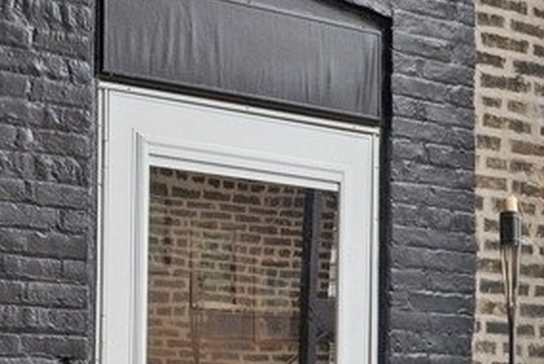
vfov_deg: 14.5
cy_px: 489
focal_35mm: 90
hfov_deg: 20.2
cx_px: 760
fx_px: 1361
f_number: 8
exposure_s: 1/60
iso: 320
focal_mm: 16
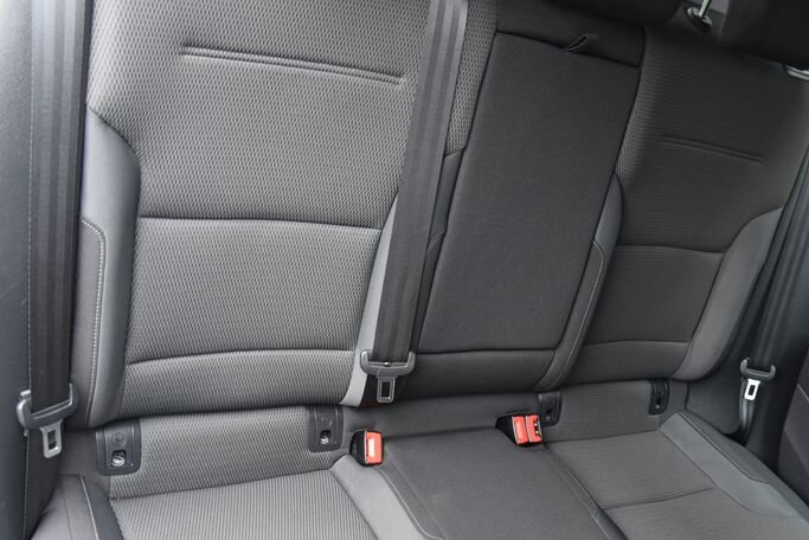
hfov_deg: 53.1
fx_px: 809
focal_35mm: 36
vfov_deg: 36.5
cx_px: 437
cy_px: 364
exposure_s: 1/20
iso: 500
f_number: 4
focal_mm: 24
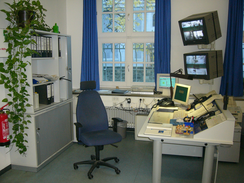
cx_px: 122
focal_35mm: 35
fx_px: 247
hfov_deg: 52.6
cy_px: 92
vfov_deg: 40.7
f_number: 2.8
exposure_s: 1/60
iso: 200
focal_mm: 5.8
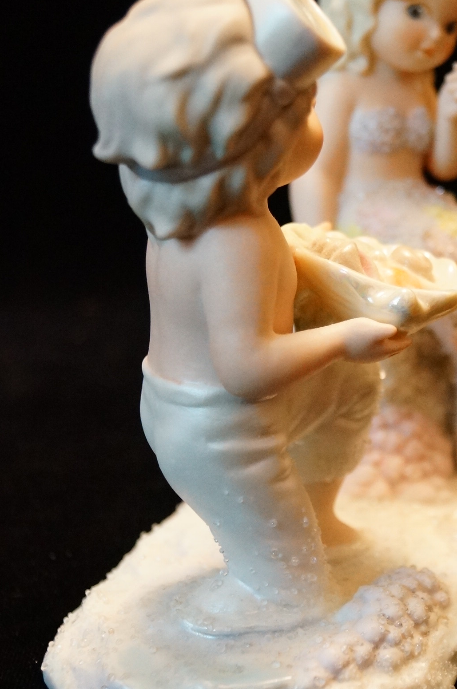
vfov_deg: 28.5
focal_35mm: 71
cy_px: 334
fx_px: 1357
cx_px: 313
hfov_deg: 19.0
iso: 3200
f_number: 4.5
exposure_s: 1/25
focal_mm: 30
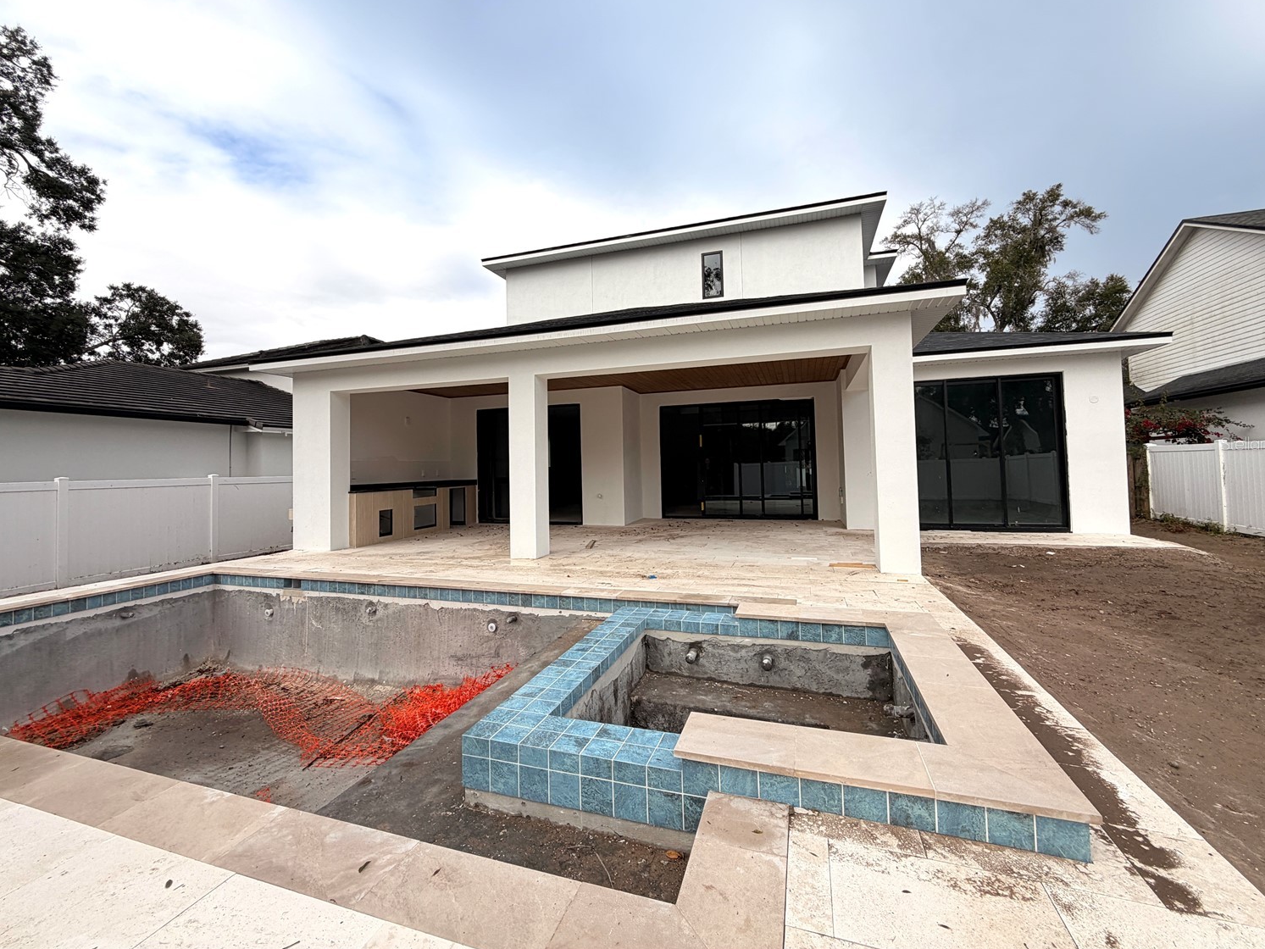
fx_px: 548
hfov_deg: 98.2
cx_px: 623
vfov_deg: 81.6
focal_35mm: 15
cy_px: 443
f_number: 2.2
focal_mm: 2.22
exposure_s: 1/820
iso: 20
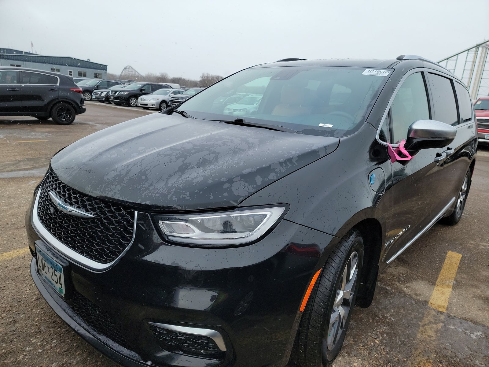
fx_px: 339
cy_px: 184
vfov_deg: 56.8
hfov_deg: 71.6
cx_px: 244
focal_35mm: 24
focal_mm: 6.7
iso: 50
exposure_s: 1/285
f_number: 1.8
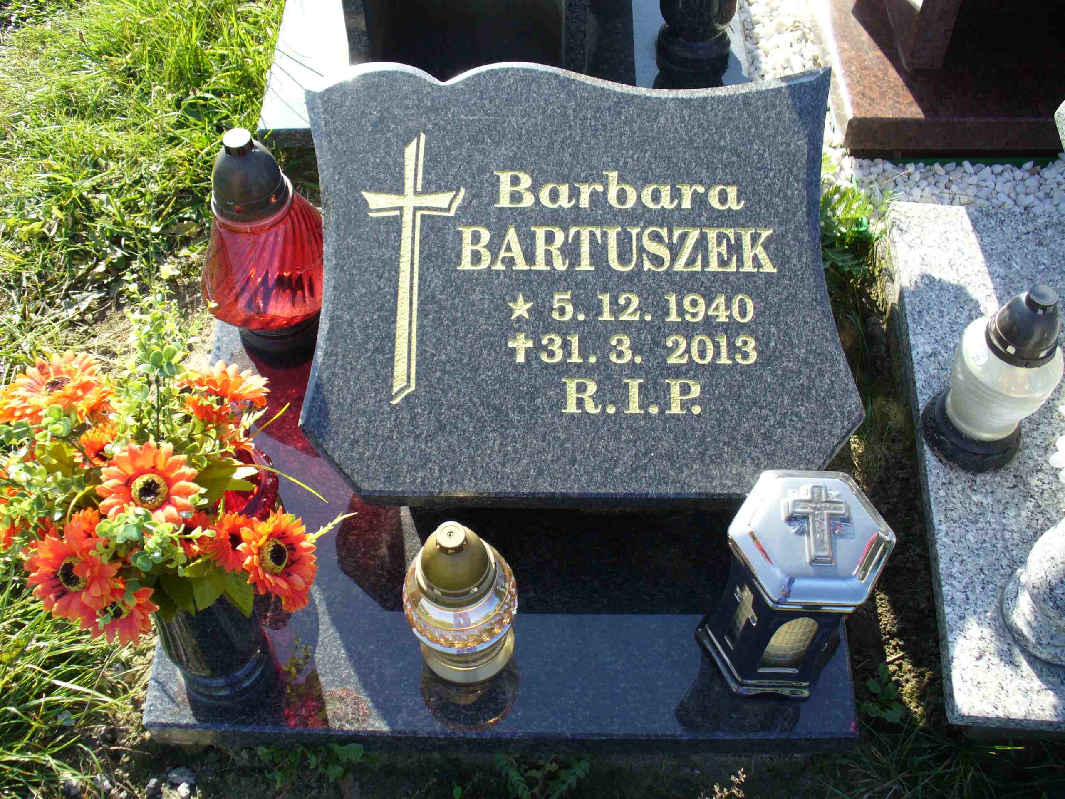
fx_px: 1138
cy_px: 400
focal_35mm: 37
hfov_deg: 50.1
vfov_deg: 38.7
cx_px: 532
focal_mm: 6.1
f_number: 2.8
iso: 80
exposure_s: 1/320
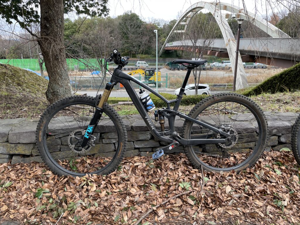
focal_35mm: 26
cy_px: 112
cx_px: 150
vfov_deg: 53.1
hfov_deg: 67.3
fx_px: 225
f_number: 1.6
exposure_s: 1/147
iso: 32
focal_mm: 4.2
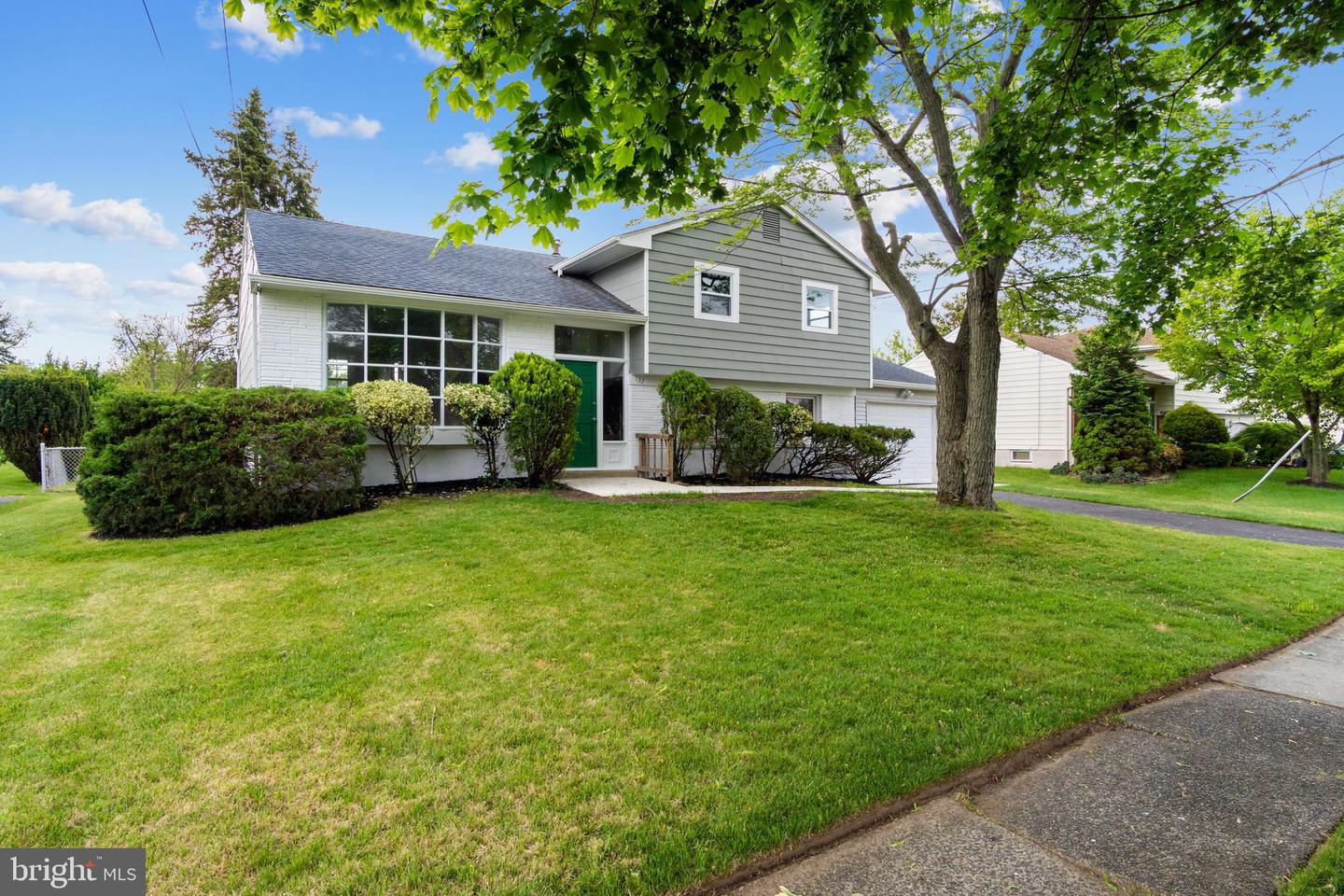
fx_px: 672
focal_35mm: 18
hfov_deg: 90.0
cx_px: 672
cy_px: 448
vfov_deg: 67.4
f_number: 9
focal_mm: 12
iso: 100
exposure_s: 1/125
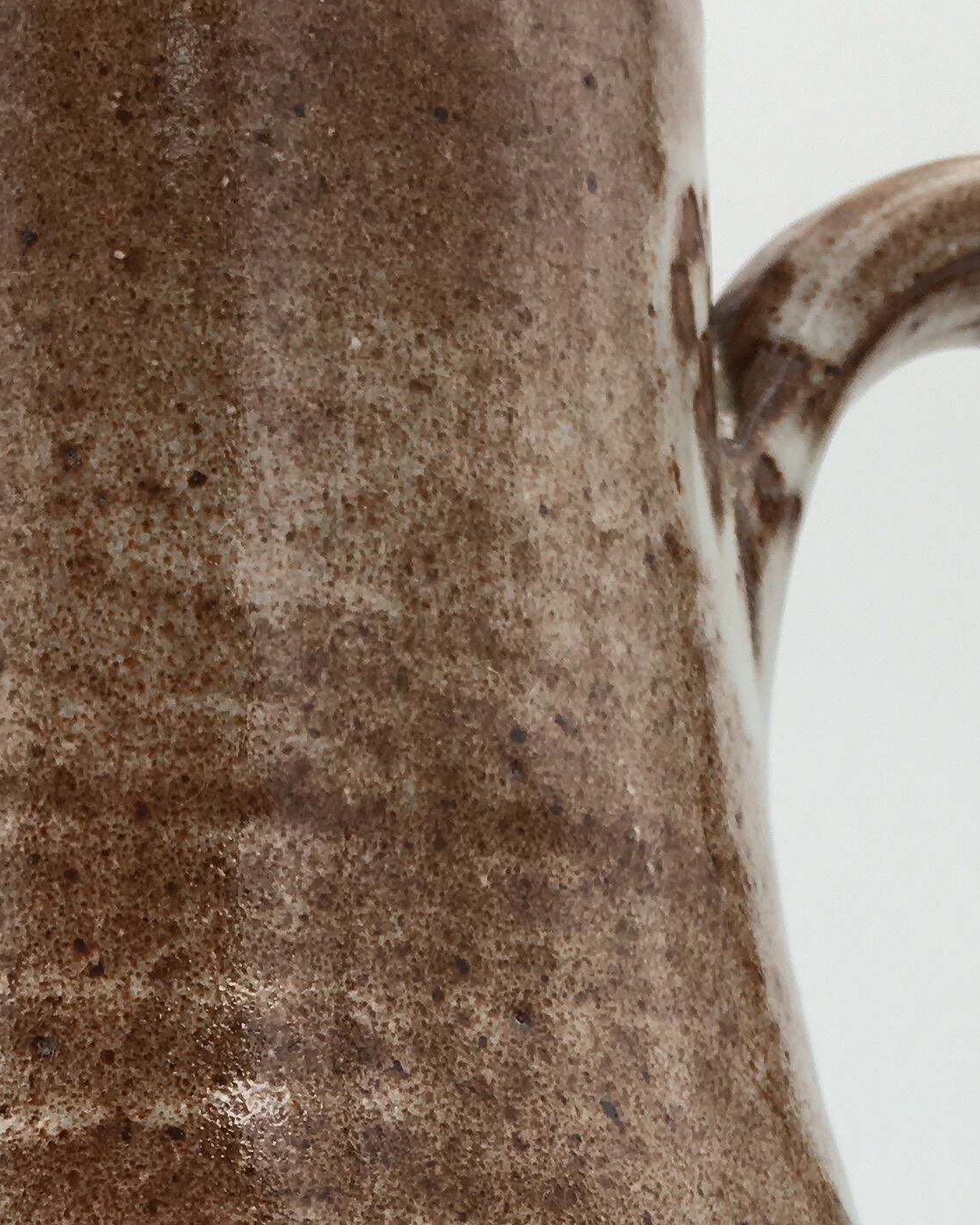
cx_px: 268
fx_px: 2937
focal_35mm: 81
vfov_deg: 22.3
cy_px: 1339
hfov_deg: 18.8
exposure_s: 1/126
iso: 25
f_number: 2.2
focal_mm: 4.15
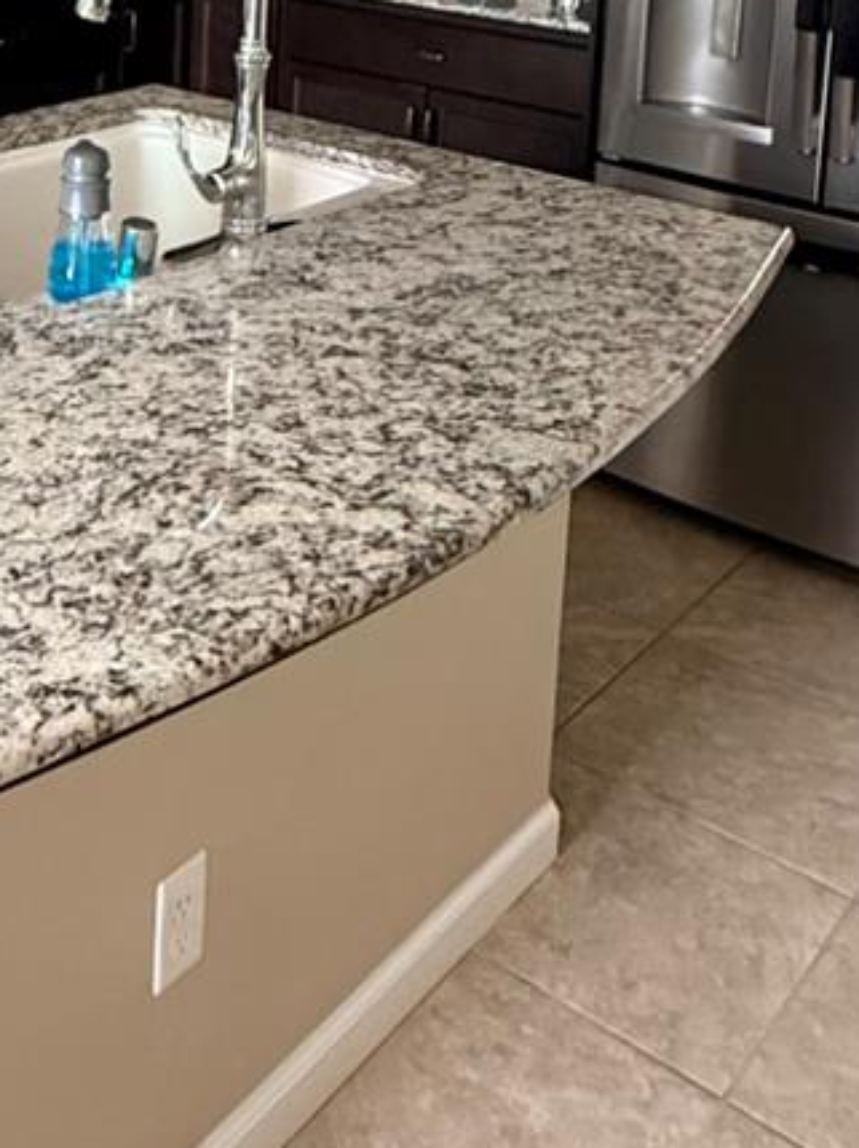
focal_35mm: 49
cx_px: 66
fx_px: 1624
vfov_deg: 34.4
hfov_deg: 28.4
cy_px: -72
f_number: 2.2
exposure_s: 1/60
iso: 800
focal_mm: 2.22
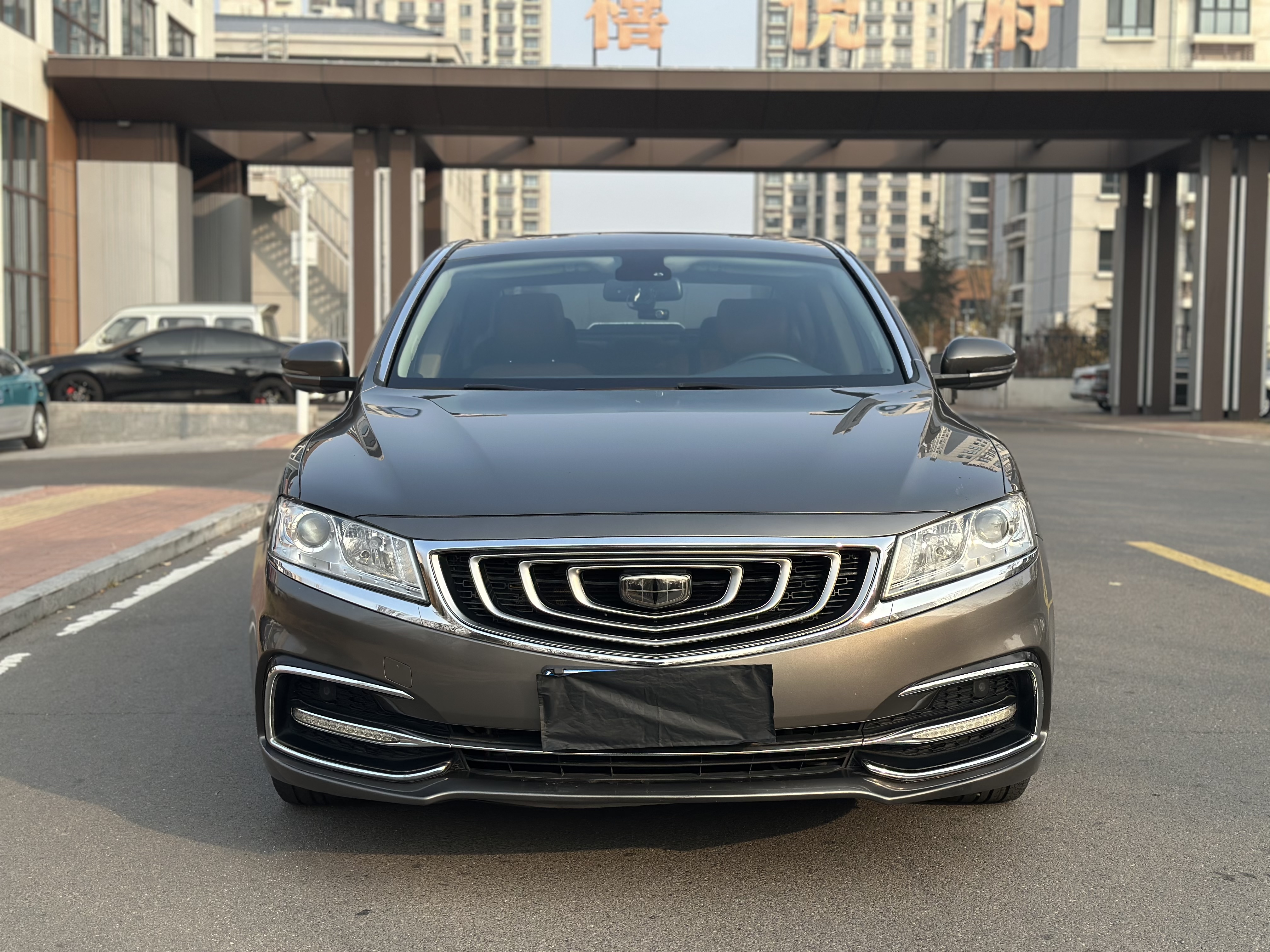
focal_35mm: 48
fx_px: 1761
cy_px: 476
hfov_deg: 39.7
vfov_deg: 30.3
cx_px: 635
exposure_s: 1/2252
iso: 100
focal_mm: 6.86
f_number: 1.78
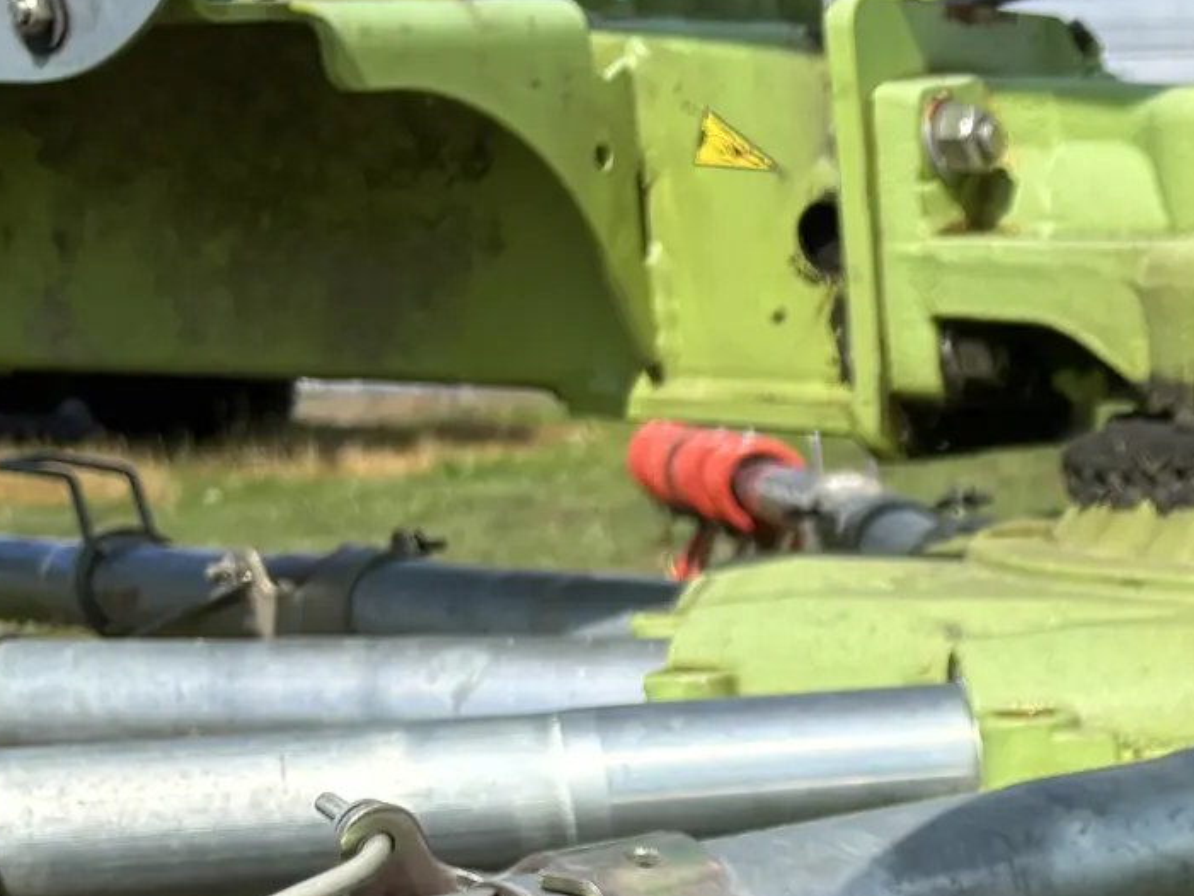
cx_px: 1833
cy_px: 1310
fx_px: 3070
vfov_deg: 15.4
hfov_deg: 19.1
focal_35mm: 89
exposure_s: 1/2342
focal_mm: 5.96
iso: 50
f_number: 1.6
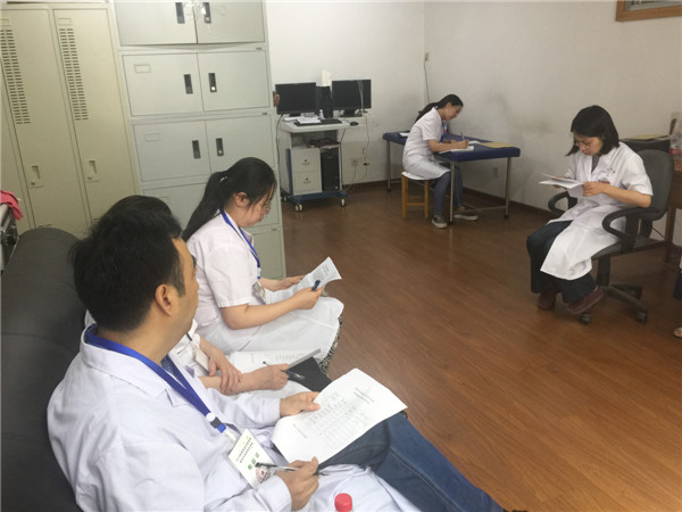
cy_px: 256
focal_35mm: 29
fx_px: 571
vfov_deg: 48.2
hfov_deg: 61.7
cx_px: 341
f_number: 2.2
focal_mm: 4.15
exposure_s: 1/17
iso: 50
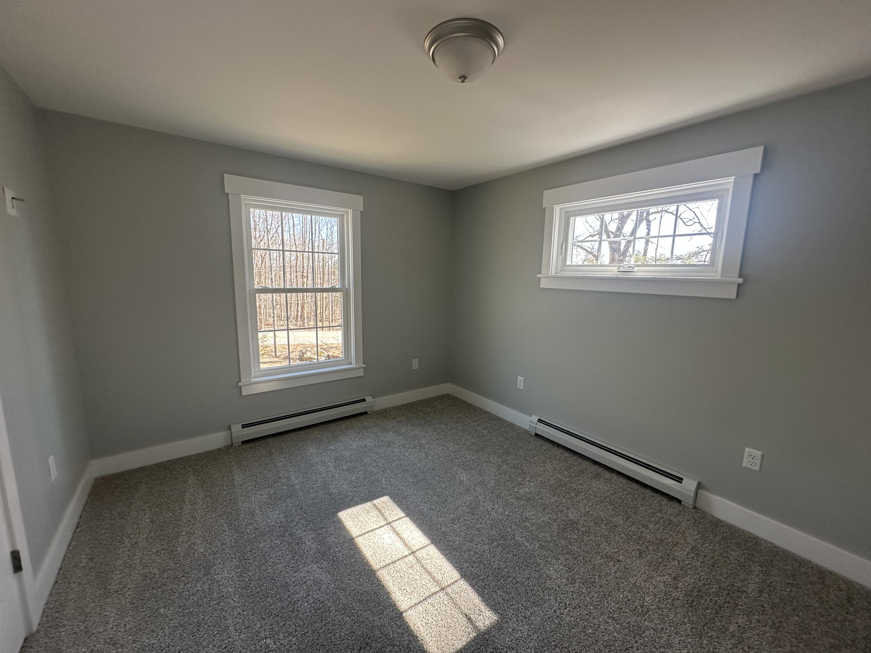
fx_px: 352
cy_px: 326
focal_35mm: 14
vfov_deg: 85.7
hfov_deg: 102.1
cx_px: 436
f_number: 2.2
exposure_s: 1/120
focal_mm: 2.22
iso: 100
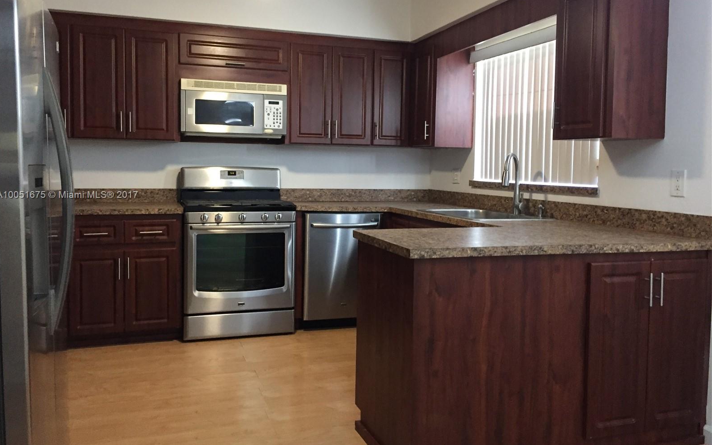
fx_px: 602
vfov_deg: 40.5
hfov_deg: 61.2
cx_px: 354
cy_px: 196
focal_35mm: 31
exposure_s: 1/30
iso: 250
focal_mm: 4.15
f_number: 2.2
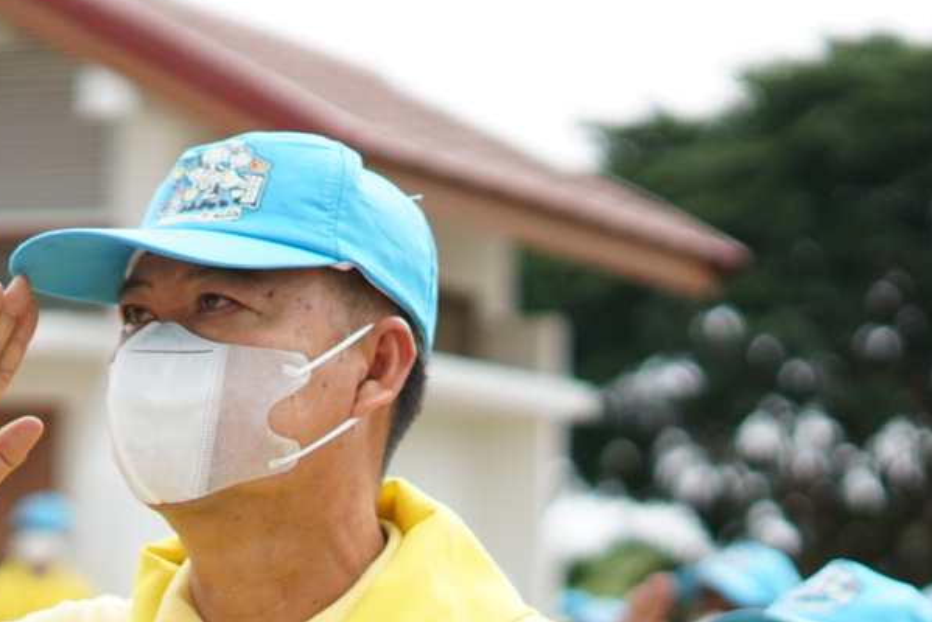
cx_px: 188
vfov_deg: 10.2
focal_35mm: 135
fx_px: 3497
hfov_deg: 15.1
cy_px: 418
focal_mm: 50
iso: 400
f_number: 1.8
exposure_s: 1/8000
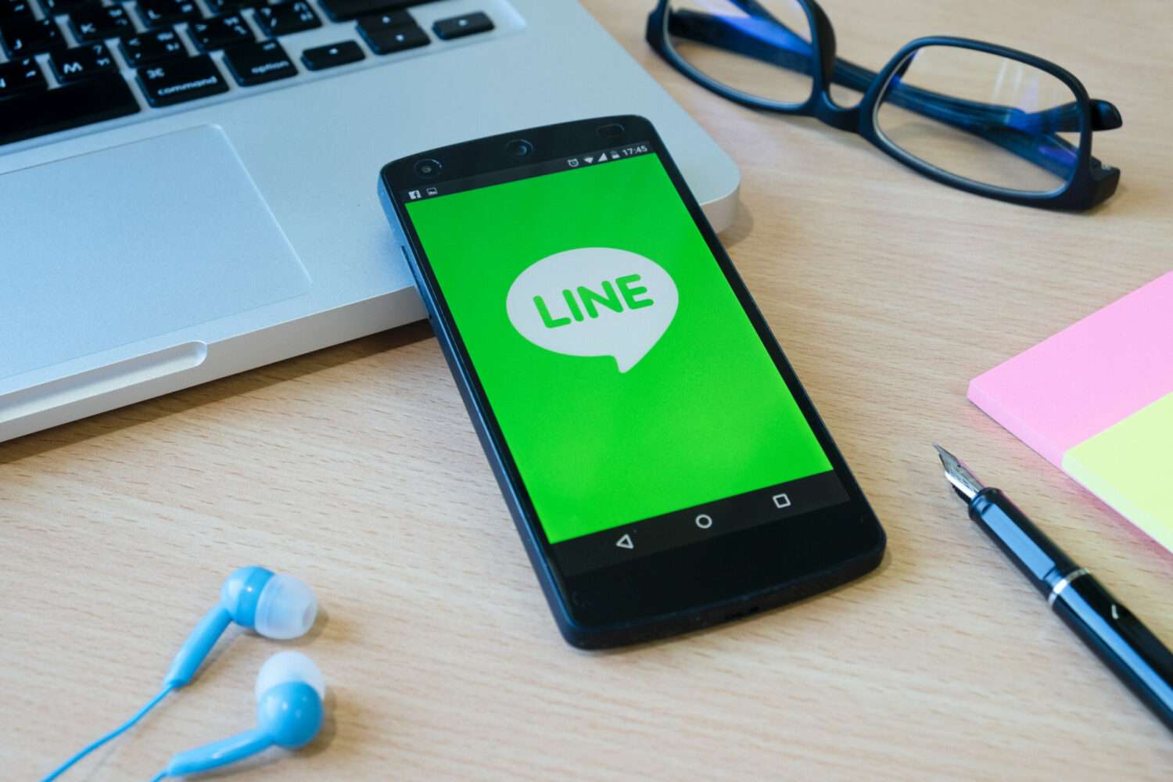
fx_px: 1596
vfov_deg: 27.5
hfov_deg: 40.3
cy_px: 391
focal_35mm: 49
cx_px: 586
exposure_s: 1/20
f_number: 6.4
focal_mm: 32.9
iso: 400
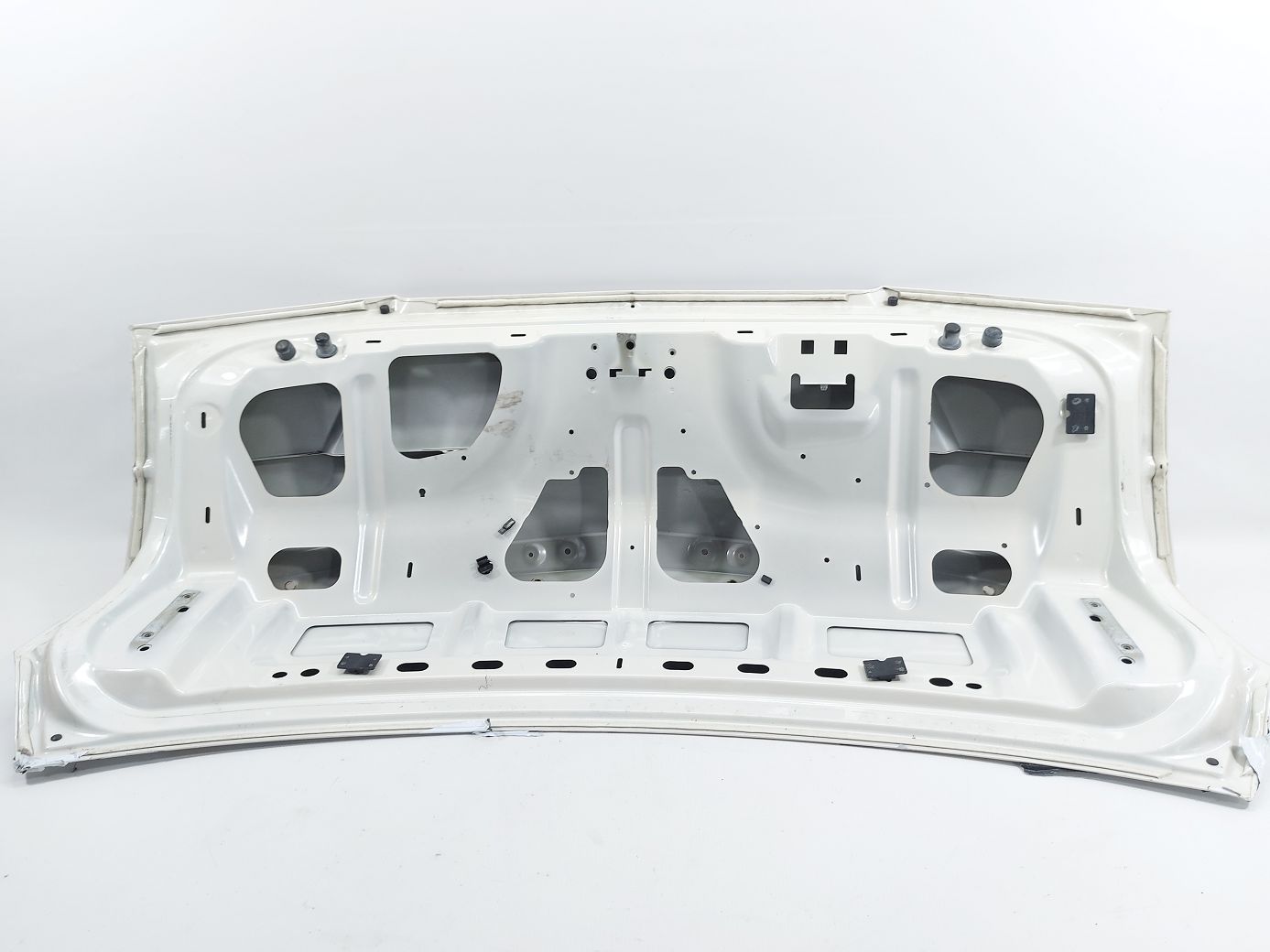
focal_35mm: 24
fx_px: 880
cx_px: 635
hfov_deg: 71.6
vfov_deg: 56.8
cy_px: 476
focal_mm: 5.23
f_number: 1.8
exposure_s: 1/50
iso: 40
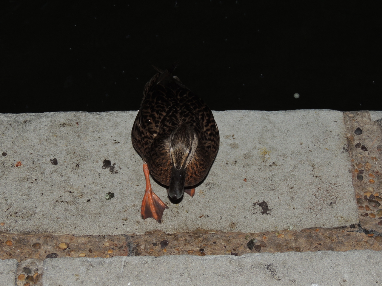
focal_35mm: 105
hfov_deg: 18.7
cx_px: 191
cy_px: 143
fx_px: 1159
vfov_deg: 14.1
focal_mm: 18.7
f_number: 4.2
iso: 200
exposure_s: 1/60
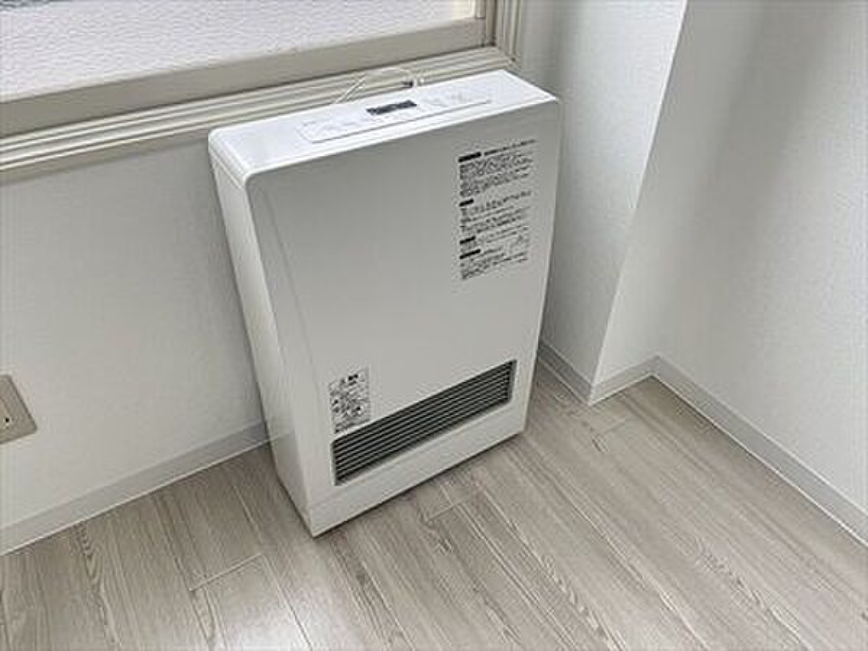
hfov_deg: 67.3
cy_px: 326
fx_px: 652
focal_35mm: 26
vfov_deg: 53.1
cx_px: 434
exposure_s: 1/121
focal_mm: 5.1
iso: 64
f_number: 1.6
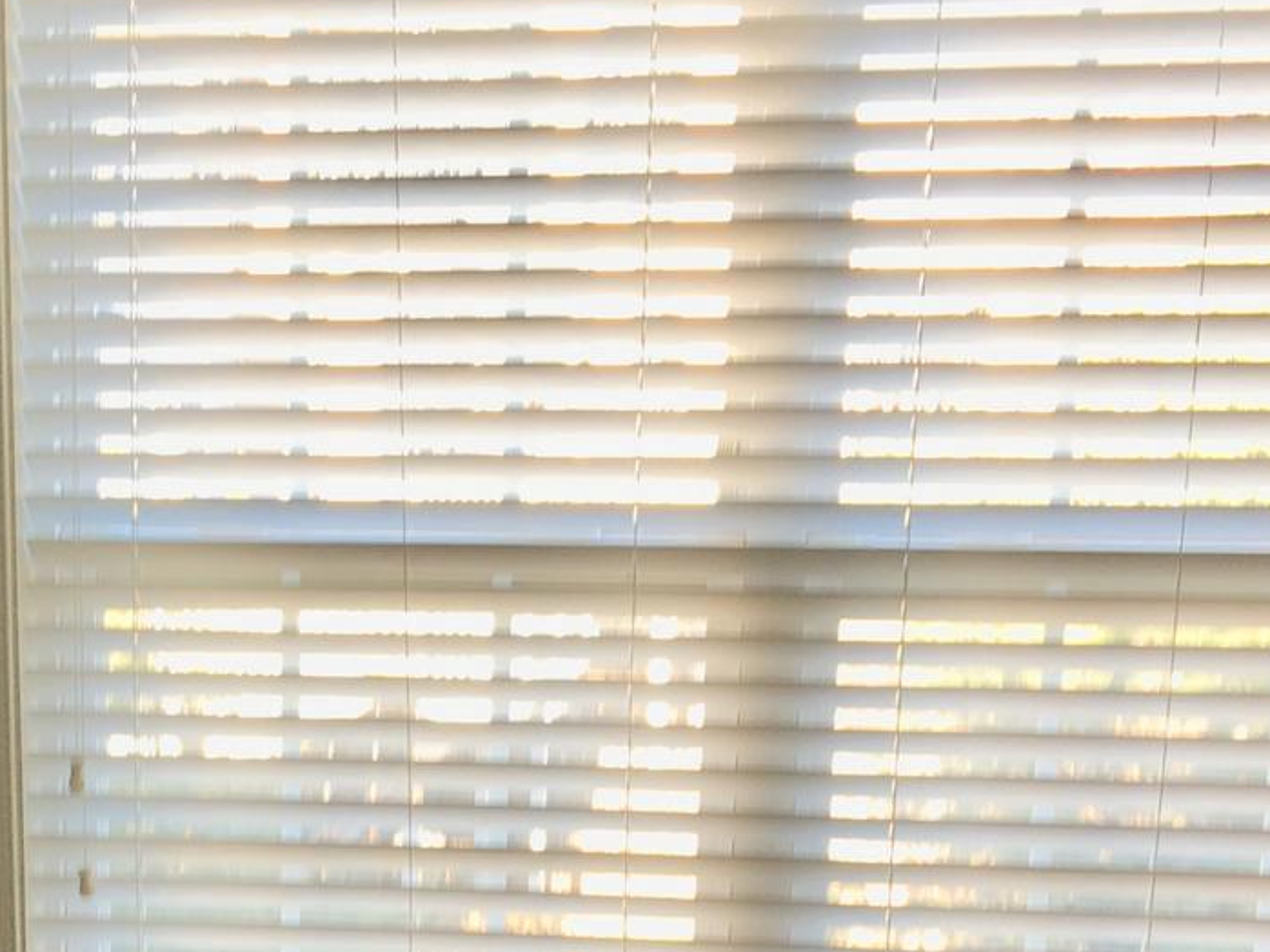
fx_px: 3118
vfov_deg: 16.9
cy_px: 994
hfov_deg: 22.6
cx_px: 213
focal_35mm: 85
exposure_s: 1/60
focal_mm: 4.15
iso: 25
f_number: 2.2
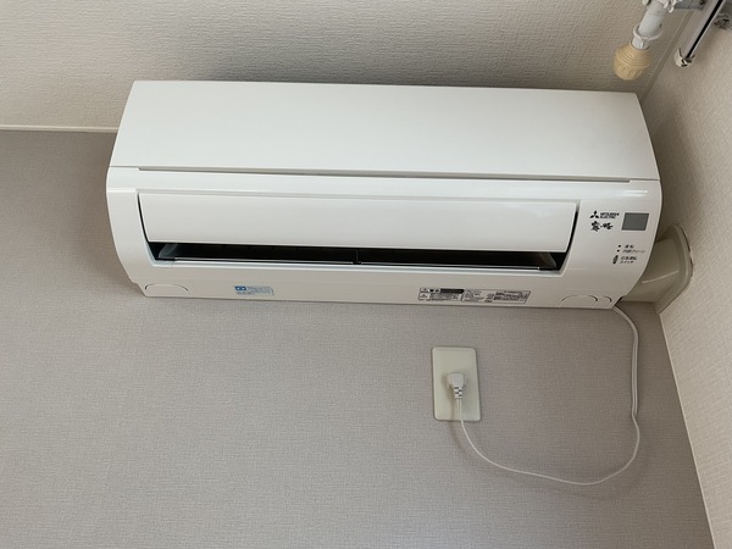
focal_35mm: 29
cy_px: 274
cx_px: 366
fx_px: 613
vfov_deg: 48.2
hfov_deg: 61.7
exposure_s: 1/122
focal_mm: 3
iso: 32
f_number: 1.8
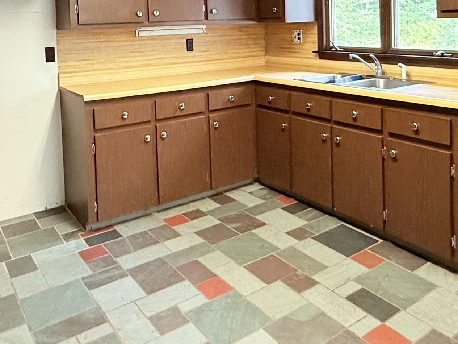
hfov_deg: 53.9
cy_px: 39
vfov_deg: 39.0
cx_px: 235
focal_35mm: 34
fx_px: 450
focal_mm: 2.22
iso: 500
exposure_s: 1/60
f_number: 2.2
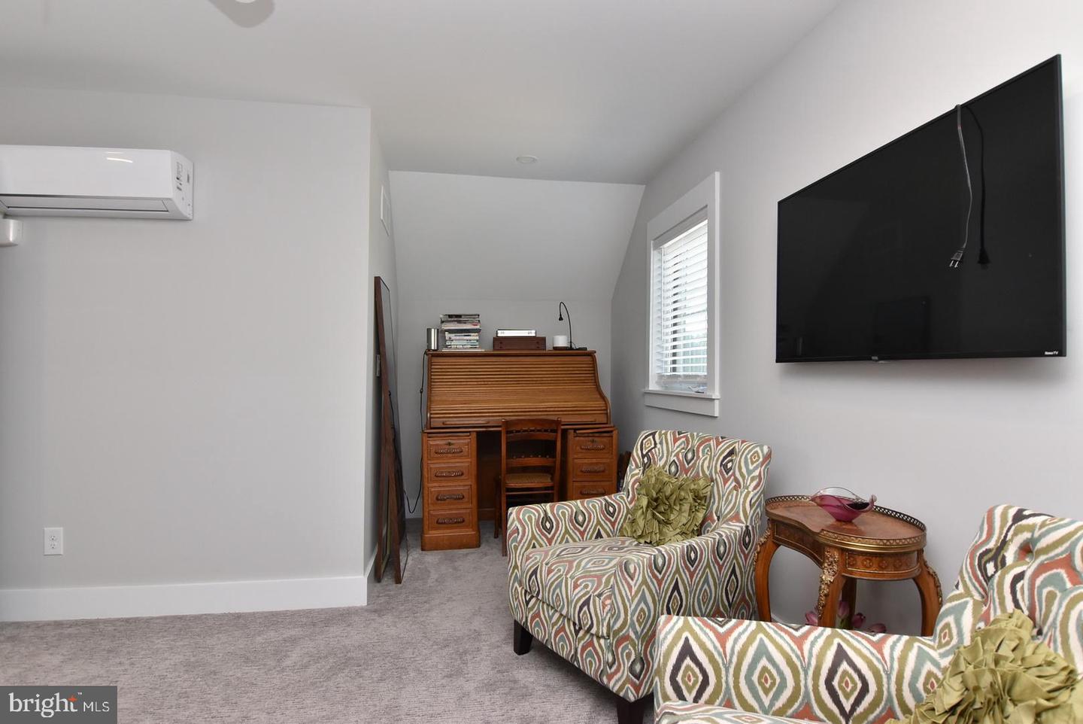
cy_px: 362
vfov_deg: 67.5
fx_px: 542
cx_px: 542
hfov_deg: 90.0
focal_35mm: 18
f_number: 8
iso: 800
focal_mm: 12
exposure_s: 1/60
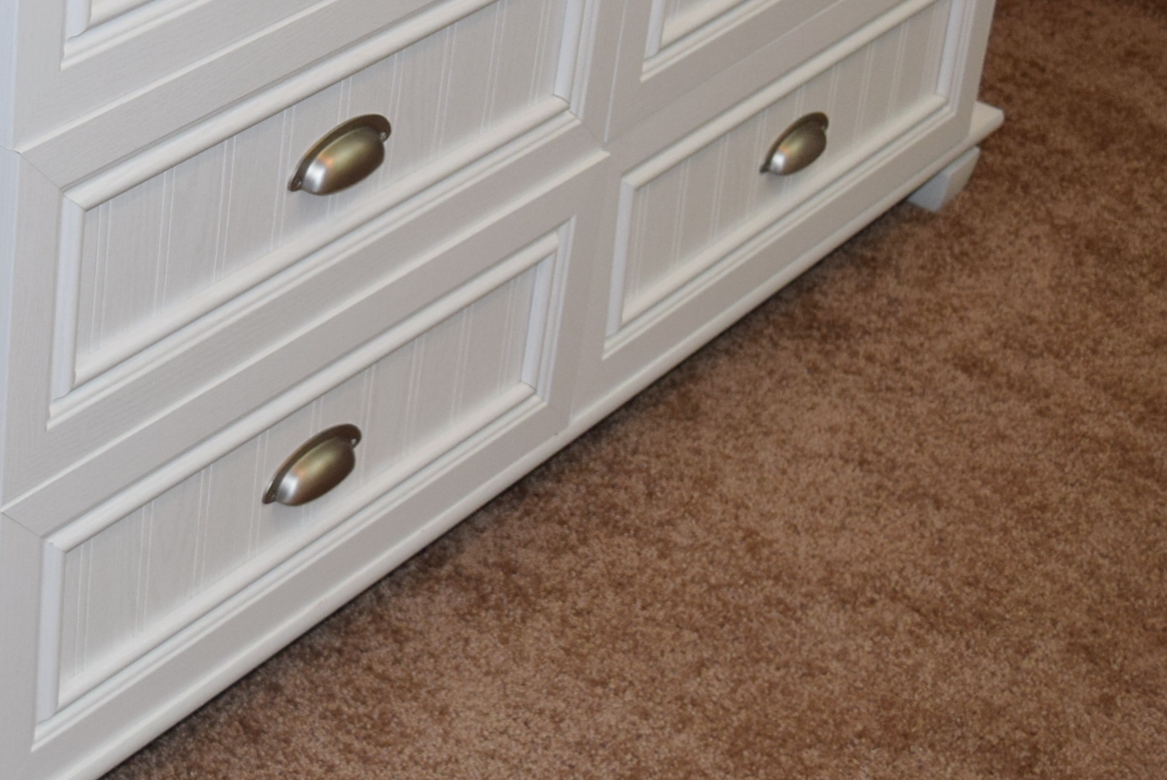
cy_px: 101
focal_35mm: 95
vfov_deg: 14.3
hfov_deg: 21.1
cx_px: 203
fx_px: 3082
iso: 800
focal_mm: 26
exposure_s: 1/80
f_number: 4.5
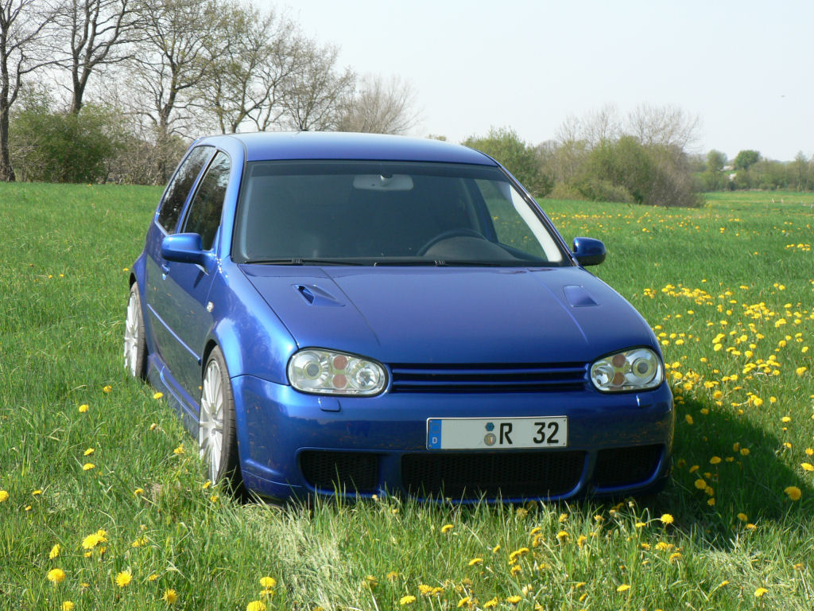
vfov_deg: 18.4
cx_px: 407
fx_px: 1881
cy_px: 306
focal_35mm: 80
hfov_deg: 24.4
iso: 80
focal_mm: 13.4
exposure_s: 1/320
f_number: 4
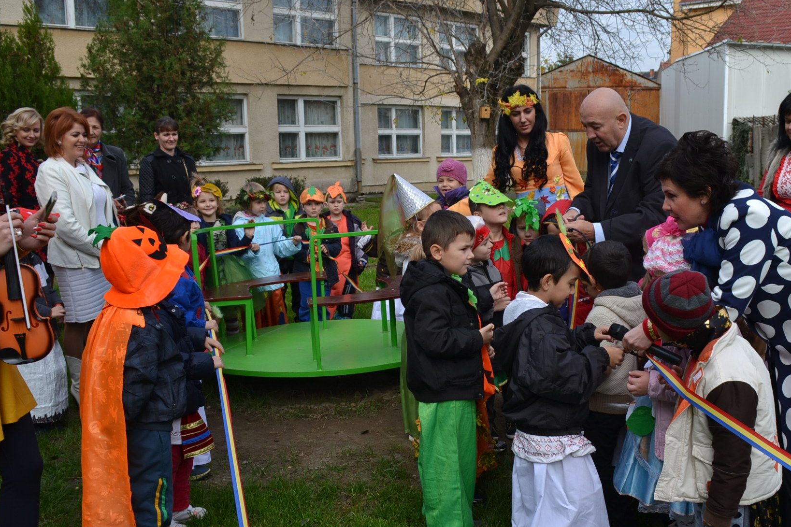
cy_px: 316
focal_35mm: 38
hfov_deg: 50.5
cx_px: 462
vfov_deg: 34.9
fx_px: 835
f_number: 5.6
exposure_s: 1/125
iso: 100
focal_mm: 18
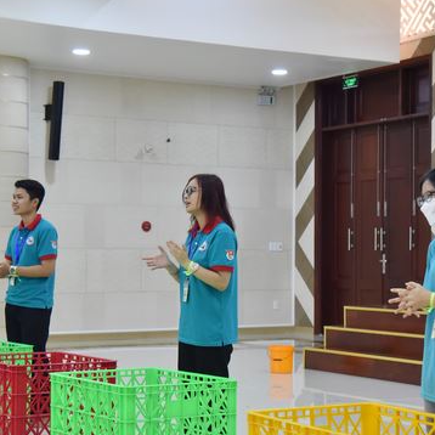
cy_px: 232
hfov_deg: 20.4
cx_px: 231
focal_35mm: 85
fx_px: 1208
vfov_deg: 20.4
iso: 3200
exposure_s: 1/200
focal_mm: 55
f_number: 5
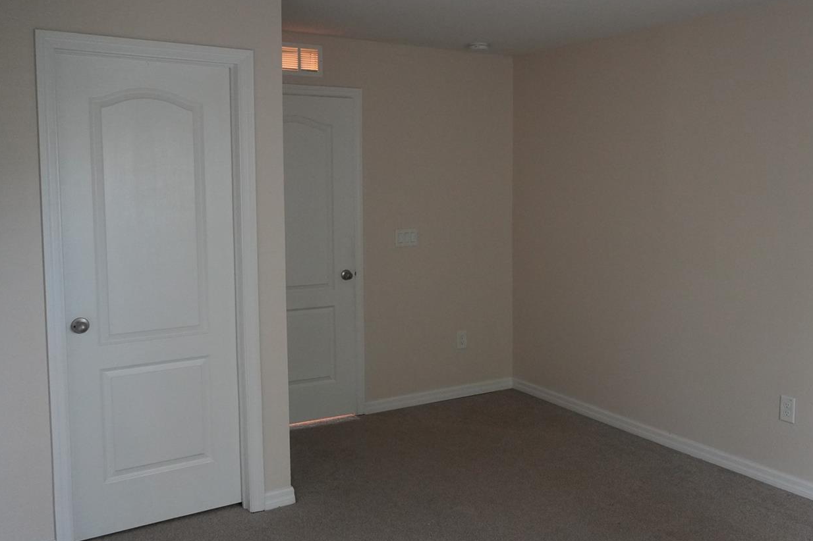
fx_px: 790
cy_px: 230
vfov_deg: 37.8
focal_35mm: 35
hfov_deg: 53.9
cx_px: 503
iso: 2500
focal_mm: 18
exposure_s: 1/160
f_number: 3.5
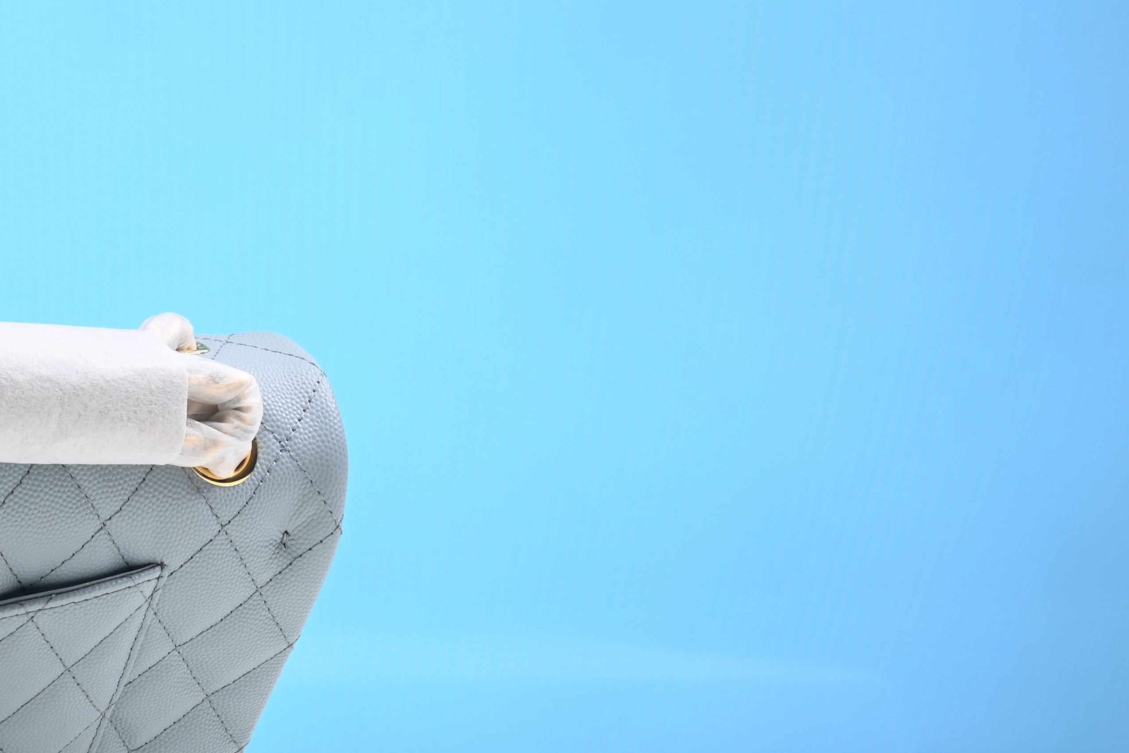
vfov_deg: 14.1
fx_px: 3042
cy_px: 300
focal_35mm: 97
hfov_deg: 19.9
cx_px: -182
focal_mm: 41
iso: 100
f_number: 16
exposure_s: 1/2
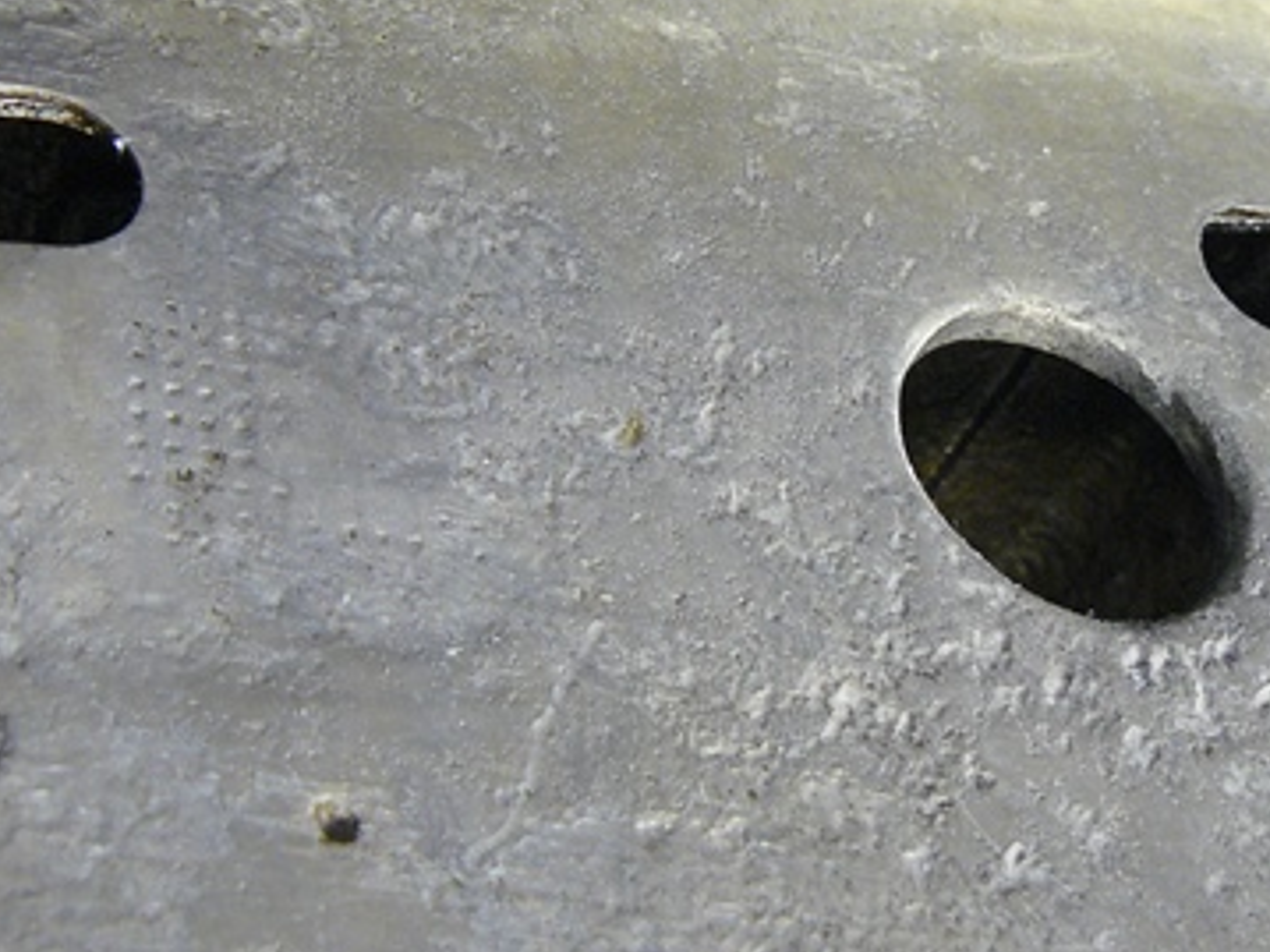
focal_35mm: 74
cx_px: 603
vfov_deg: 19.7
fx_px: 2714
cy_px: 196
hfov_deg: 26.3
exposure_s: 1/6
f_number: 2.8
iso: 200
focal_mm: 6
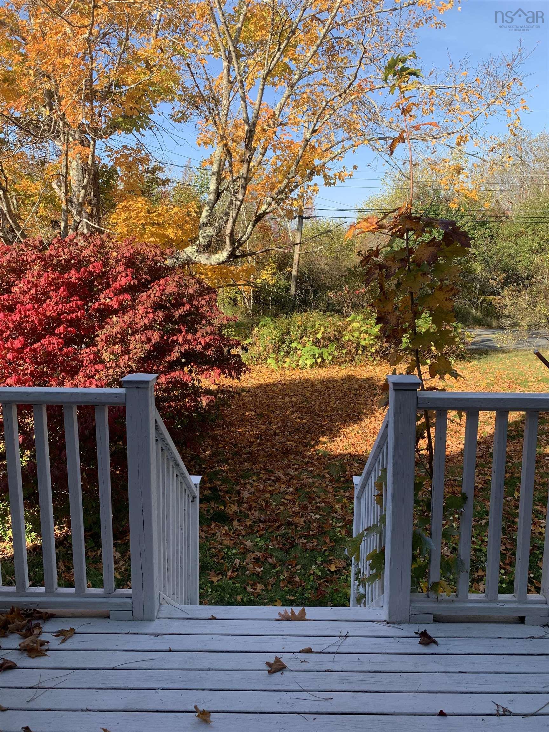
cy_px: 366
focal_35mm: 26
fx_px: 550
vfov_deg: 67.3
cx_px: 274
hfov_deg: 53.1
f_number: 1.8
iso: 25
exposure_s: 1/722
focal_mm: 4.25
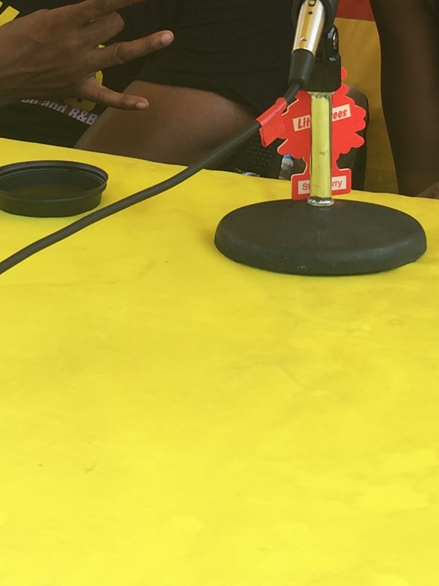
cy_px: -13
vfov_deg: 18.5
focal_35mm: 103
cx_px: 224
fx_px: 1742
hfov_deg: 14.4
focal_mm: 4.15
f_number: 2.2
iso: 32
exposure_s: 1/286
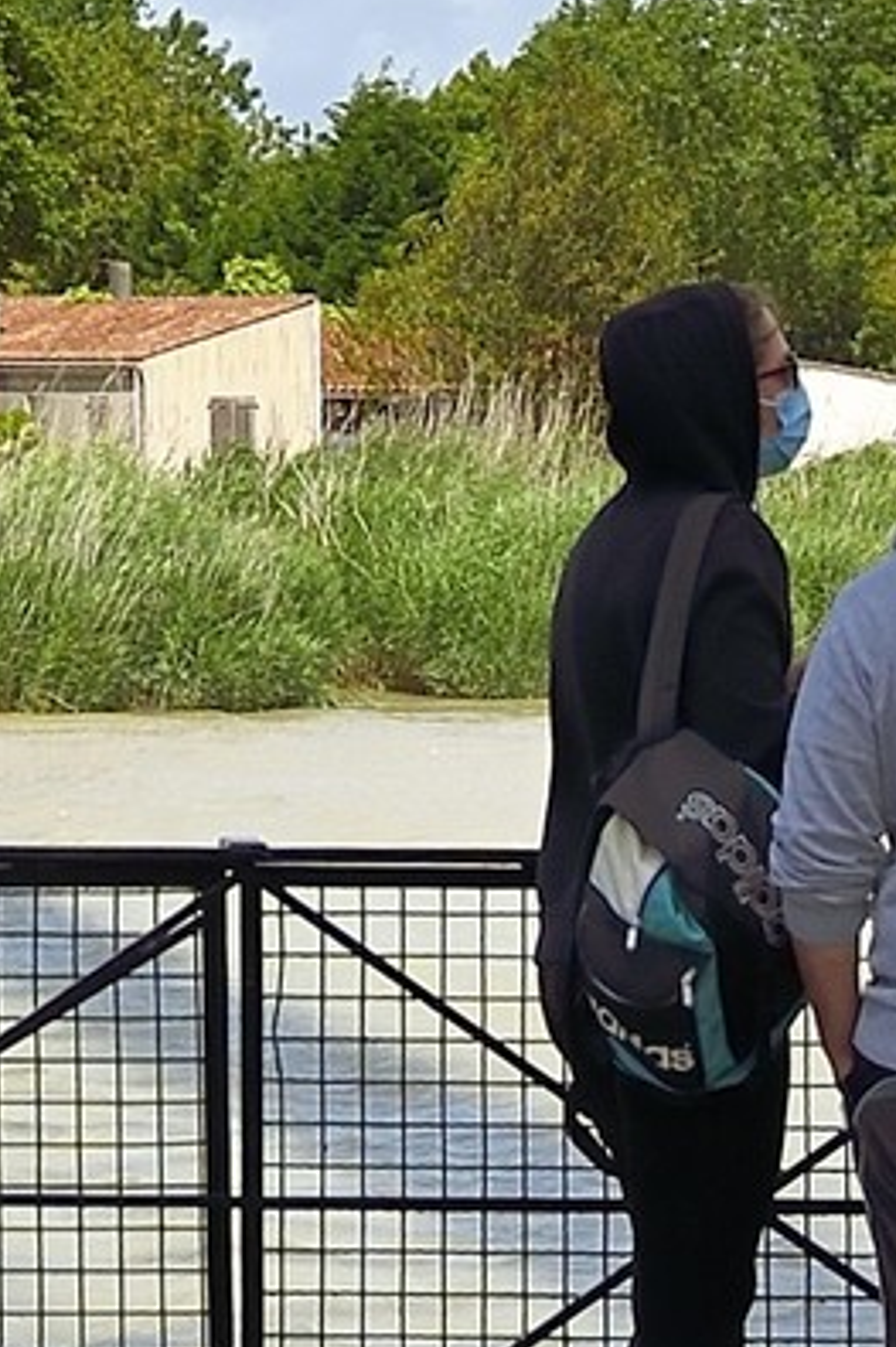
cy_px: -1362
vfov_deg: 8.1
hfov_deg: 5.5
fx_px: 9079
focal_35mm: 243
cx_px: -1155
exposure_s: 1/1600
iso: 200
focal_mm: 40
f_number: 6.3
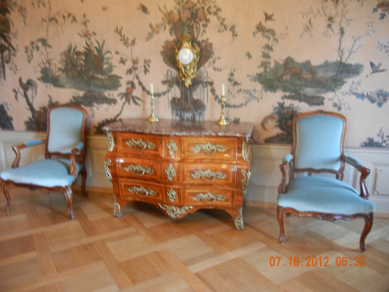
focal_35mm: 30
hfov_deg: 60.0
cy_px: 146
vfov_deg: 46.8
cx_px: 194
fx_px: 337
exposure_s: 1/3.7
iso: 200
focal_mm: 5.4
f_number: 3.5
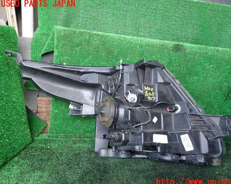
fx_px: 219
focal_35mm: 32
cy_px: 93
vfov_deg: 45.8
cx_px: 125
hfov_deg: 55.6
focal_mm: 5.4
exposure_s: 1/60
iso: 160
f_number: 2.3
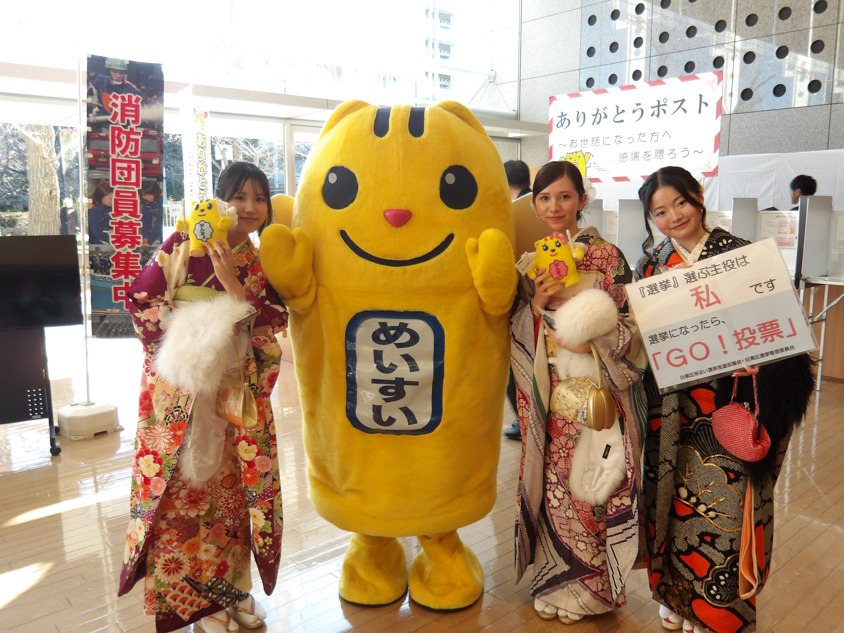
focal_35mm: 27
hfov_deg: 65.3
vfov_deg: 51.4
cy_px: 316
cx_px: 422
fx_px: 658
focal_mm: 4.9
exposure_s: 1/60
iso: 100
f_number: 3
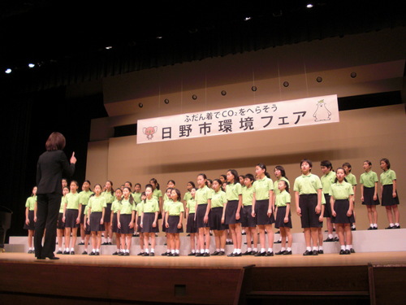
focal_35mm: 36
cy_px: 152
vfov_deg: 39.7
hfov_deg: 51.4
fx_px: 422
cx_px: 203
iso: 200
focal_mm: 6.3
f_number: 2.8
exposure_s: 1/100
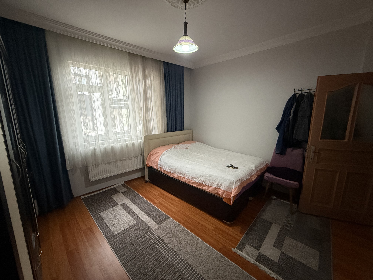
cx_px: 186
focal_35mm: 14
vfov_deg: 85.7
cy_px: 140
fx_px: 151
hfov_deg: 102.1
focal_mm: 2.22
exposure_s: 1/50
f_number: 2.2
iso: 500
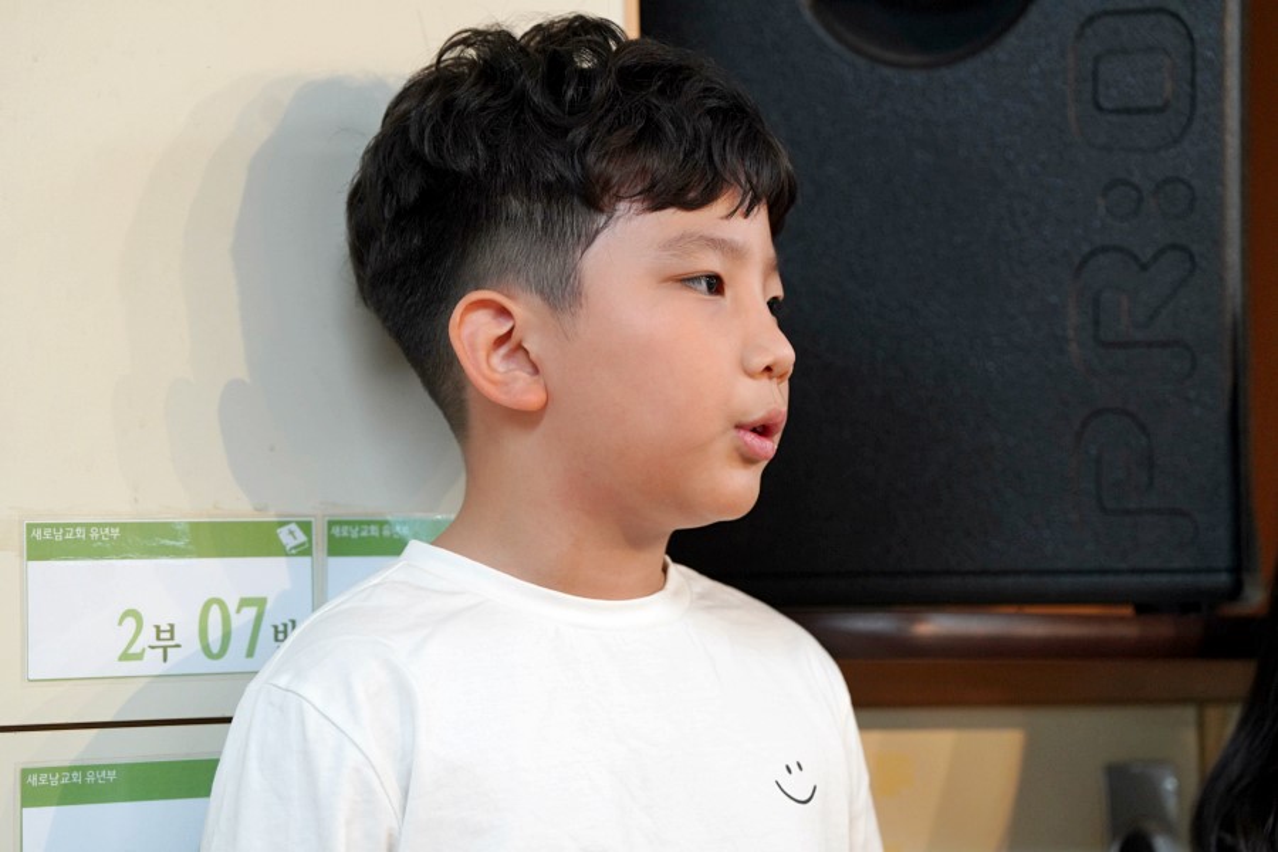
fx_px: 5680
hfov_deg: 12.8
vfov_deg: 8.6
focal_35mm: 160
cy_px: 426
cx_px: 639
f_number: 4
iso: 2000
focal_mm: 160
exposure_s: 1/200
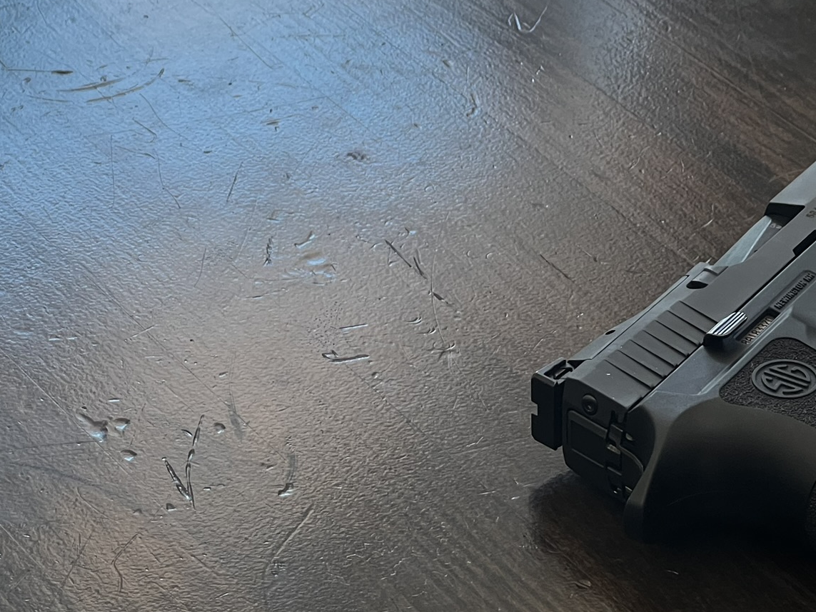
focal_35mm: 138
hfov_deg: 14.2
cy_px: 346
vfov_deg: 10.7
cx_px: 718
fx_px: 3253
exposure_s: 1/99
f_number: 2.8
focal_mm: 9
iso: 160
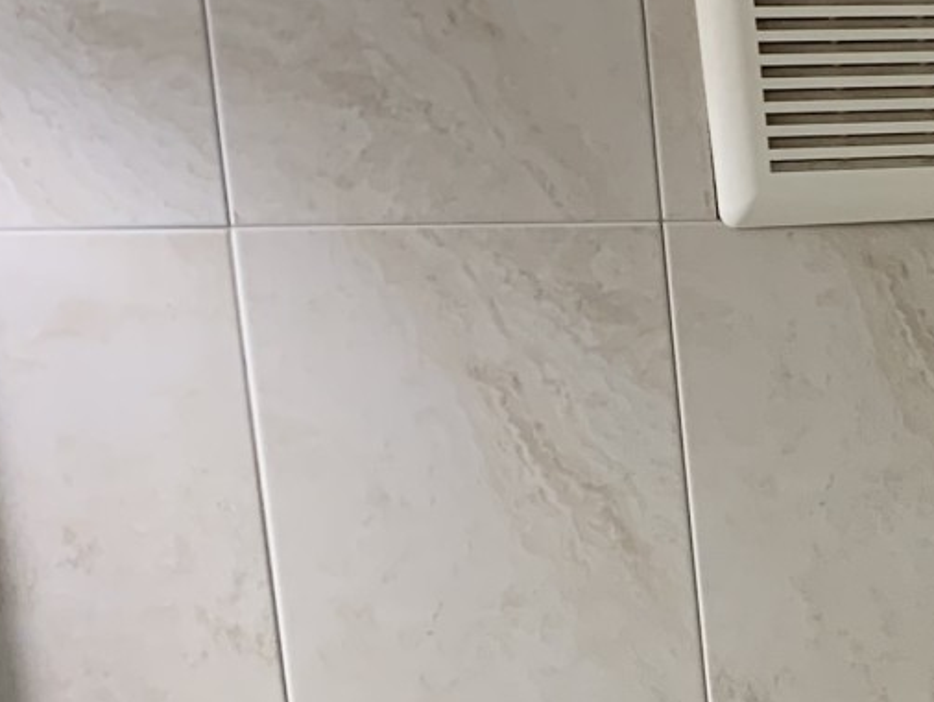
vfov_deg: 12.1
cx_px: 1198
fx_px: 3104
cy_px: 1168
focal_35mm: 115
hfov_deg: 16.2
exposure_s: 1/60
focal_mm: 4.25
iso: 64
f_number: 1.8
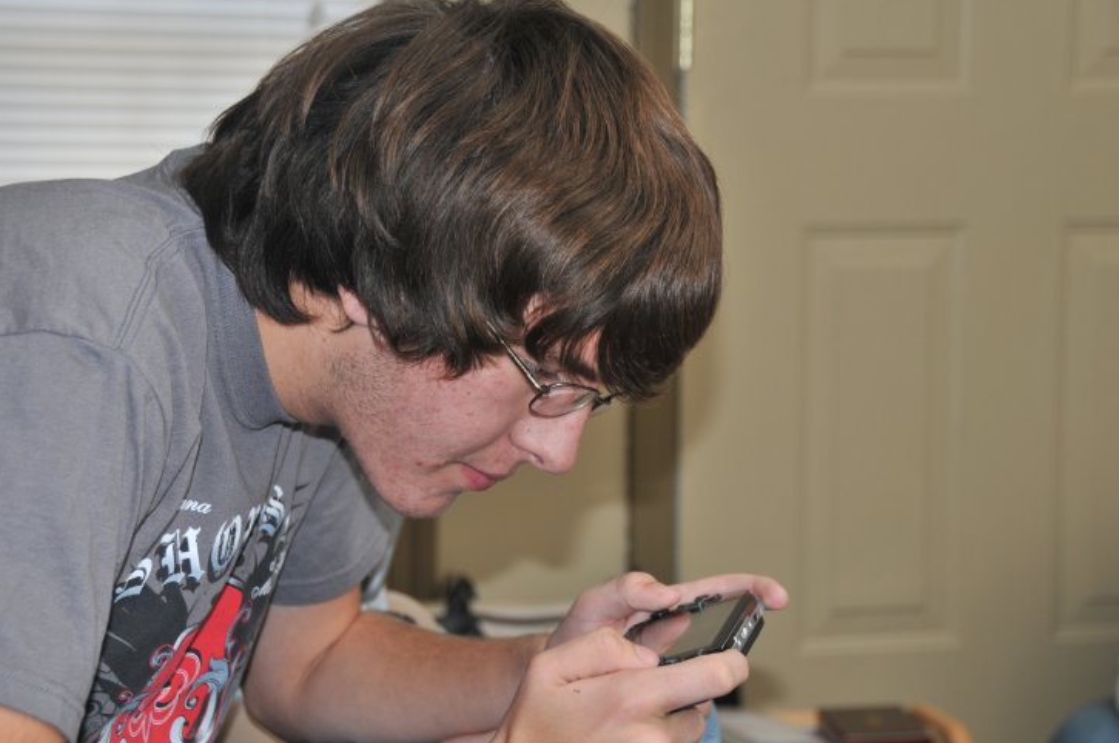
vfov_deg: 15.8
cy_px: 363
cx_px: 544
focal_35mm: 86
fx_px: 2670
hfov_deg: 23.7
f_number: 4.8
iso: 200
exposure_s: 1/60
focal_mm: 52
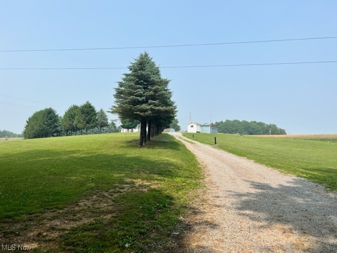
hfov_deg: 67.3
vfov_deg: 53.1
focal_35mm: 26
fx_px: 253
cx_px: 168
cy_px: 126
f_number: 1.5
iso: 50
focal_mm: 5.7
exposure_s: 1/4831
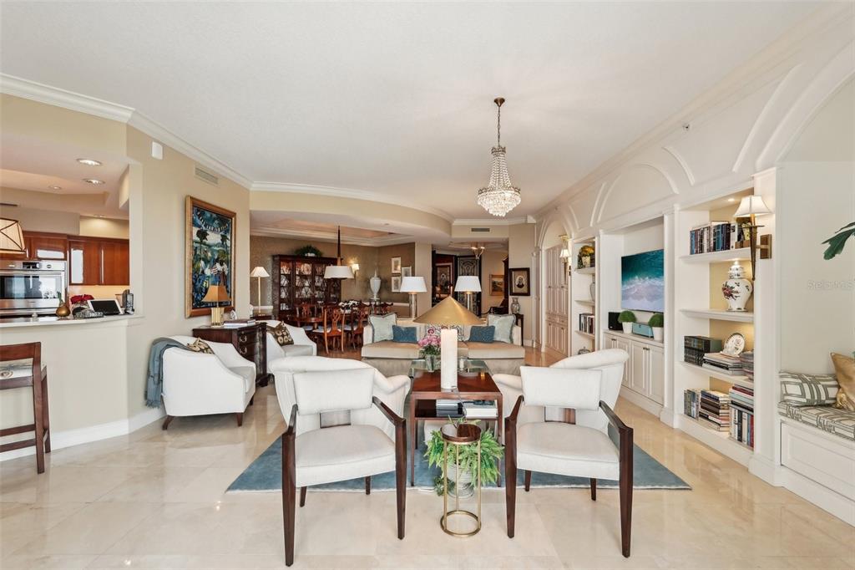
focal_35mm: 16
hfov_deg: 96.8
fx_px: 380
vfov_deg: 73.7
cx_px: 428
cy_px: 285
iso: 400
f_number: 8
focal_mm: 16
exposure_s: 1/40
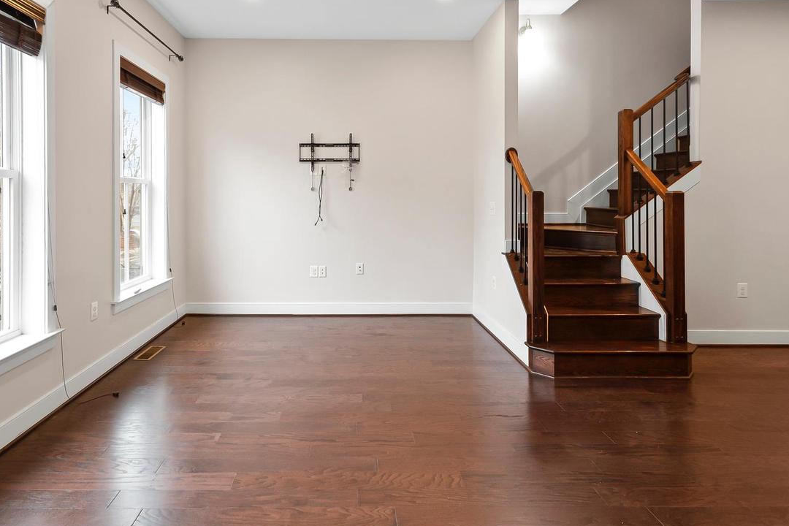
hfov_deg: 83.9
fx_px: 438
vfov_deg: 60.8
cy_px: 185
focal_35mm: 20
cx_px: 373
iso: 640
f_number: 7.1
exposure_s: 1/5
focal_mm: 10
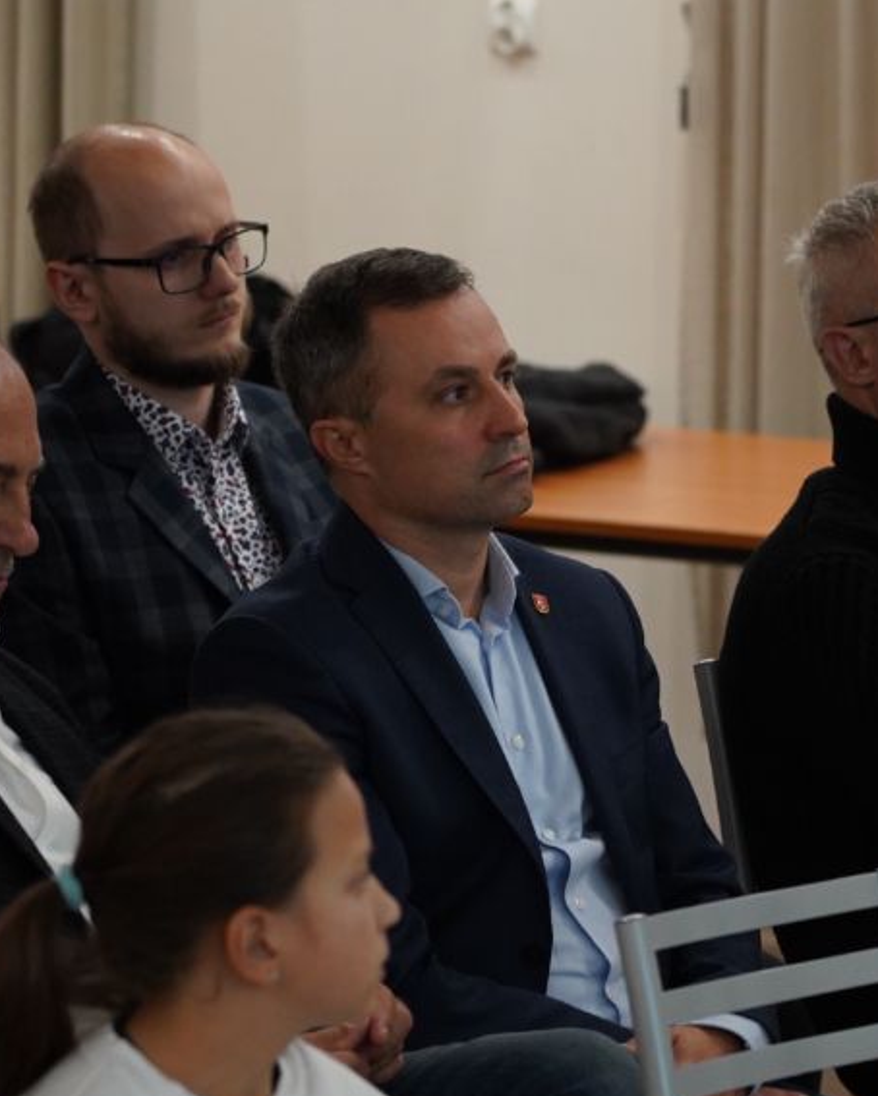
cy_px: 571
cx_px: 677
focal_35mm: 226
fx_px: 7337
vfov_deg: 8.5
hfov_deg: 6.8
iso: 2500
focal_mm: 105
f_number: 4
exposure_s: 1/100
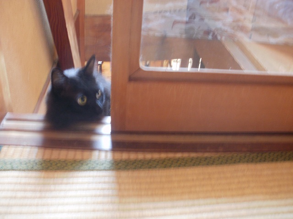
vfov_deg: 39.7
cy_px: 110
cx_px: 146
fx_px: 305
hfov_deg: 51.4
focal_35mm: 36
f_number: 3.5
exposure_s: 1/2
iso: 200
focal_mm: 6.3
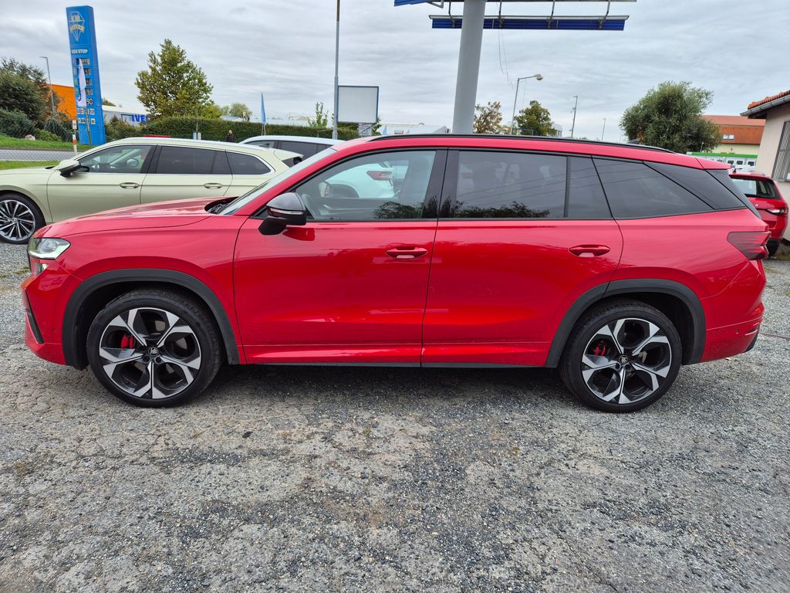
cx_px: 395
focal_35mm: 23
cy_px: 296
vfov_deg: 58.9
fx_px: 525
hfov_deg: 73.9
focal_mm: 5.4
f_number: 1.8
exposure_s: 1/243
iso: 25
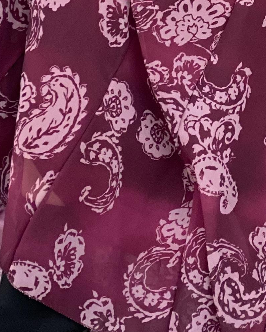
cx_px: 317
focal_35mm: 204
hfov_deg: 7.5
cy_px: -98
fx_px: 2007
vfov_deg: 9.3
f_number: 2
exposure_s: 1/122
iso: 80
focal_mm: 6
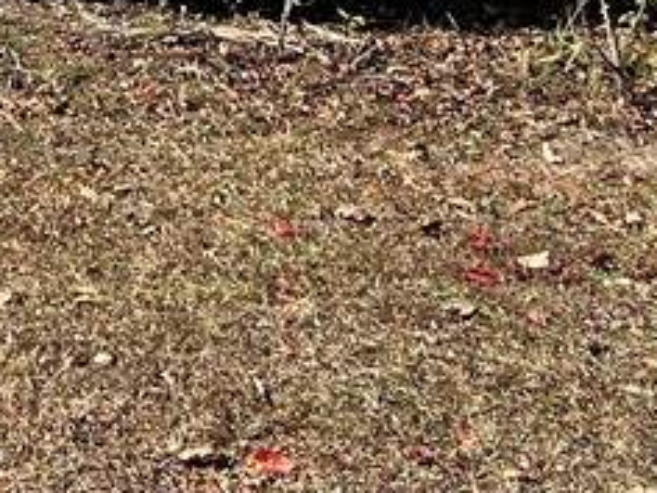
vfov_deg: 11.8
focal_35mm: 113
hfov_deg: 16.6
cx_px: -156
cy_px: -487
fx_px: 2145
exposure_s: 1/2457
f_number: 1.5
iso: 50
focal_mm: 5.7
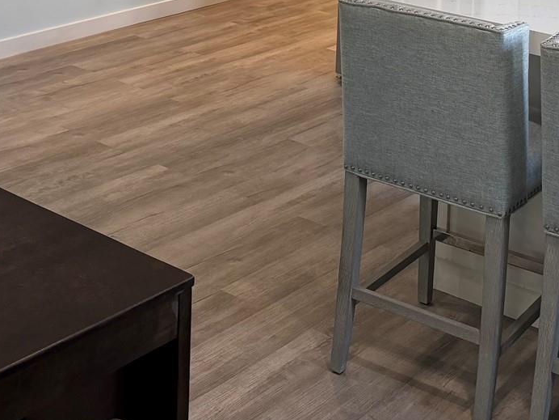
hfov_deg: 27.4
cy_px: -197
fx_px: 1147
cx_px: 263
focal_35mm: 71
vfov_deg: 18.5
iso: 200
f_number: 1.78
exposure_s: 1/120
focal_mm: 6.76
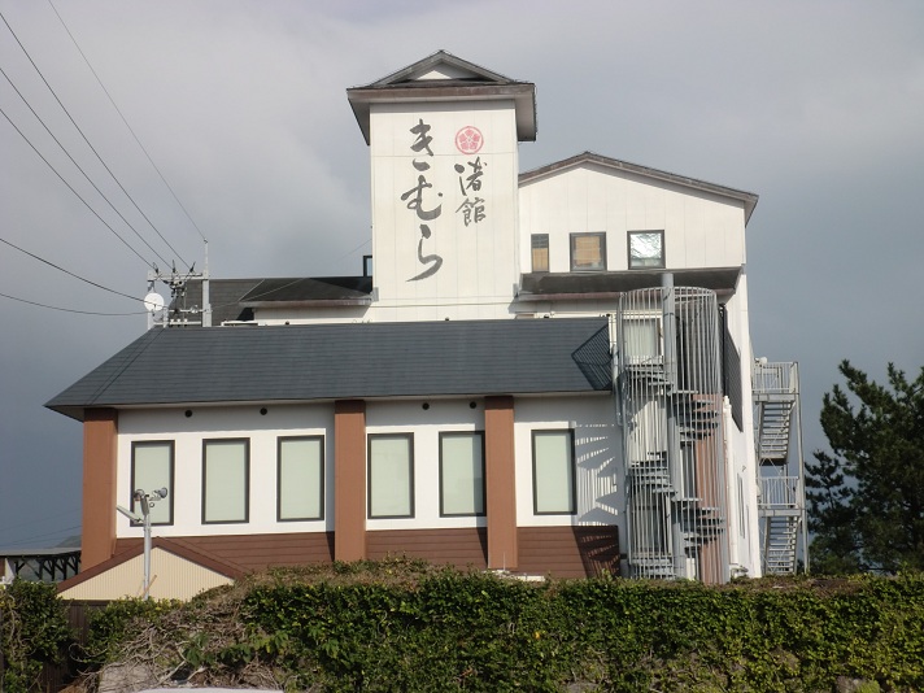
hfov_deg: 26.7
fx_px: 1949
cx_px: 462
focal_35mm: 73
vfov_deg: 20.2
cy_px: 346
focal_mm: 13.16
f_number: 4.3
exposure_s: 1/800
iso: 50
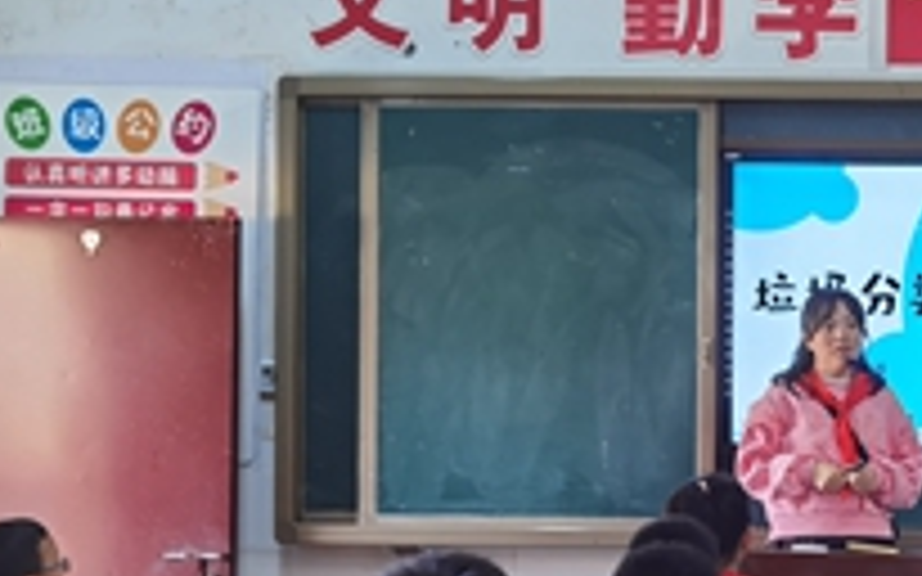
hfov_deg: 18.6
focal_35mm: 109
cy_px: 508
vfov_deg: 11.9
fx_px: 2738
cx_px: 922
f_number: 1.9
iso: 50
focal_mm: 6.71
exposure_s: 1/50
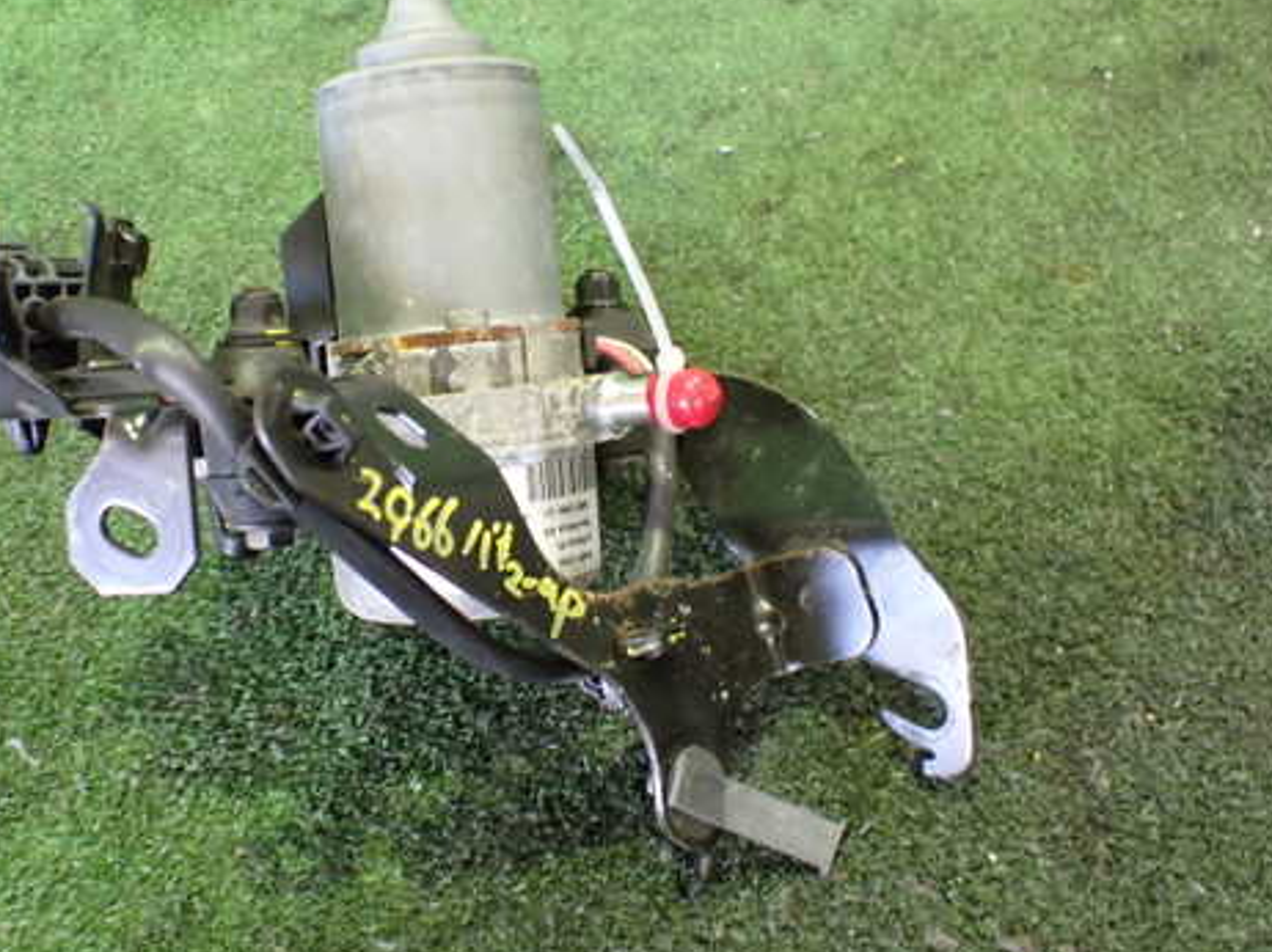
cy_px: 443
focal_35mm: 39
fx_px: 1432
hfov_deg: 47.5
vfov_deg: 36.8
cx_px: 485
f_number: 2.3
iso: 800
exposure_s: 1/30
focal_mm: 5.4
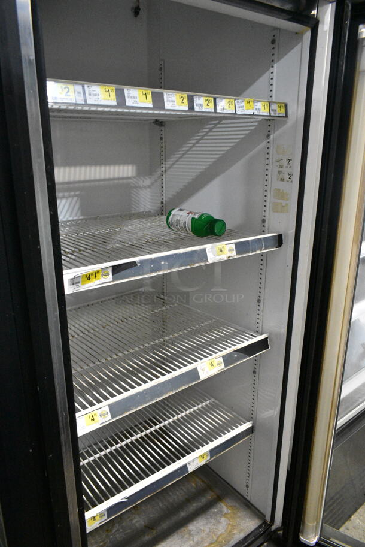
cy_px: 274
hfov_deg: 48.0
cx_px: 182
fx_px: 410
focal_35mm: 27
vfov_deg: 67.3
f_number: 5.6
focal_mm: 18
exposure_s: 1/125
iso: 6400
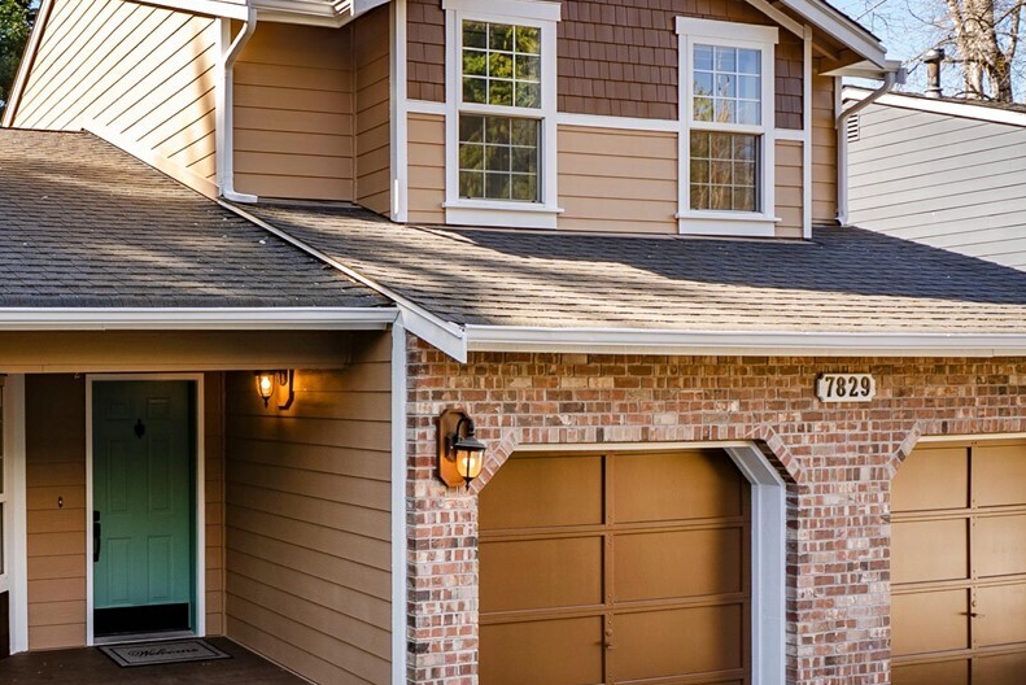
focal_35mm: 30
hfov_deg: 58.4
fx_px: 855
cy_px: 394
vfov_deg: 43.5
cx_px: 245
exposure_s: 1/30
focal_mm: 14
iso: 80
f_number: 7.1
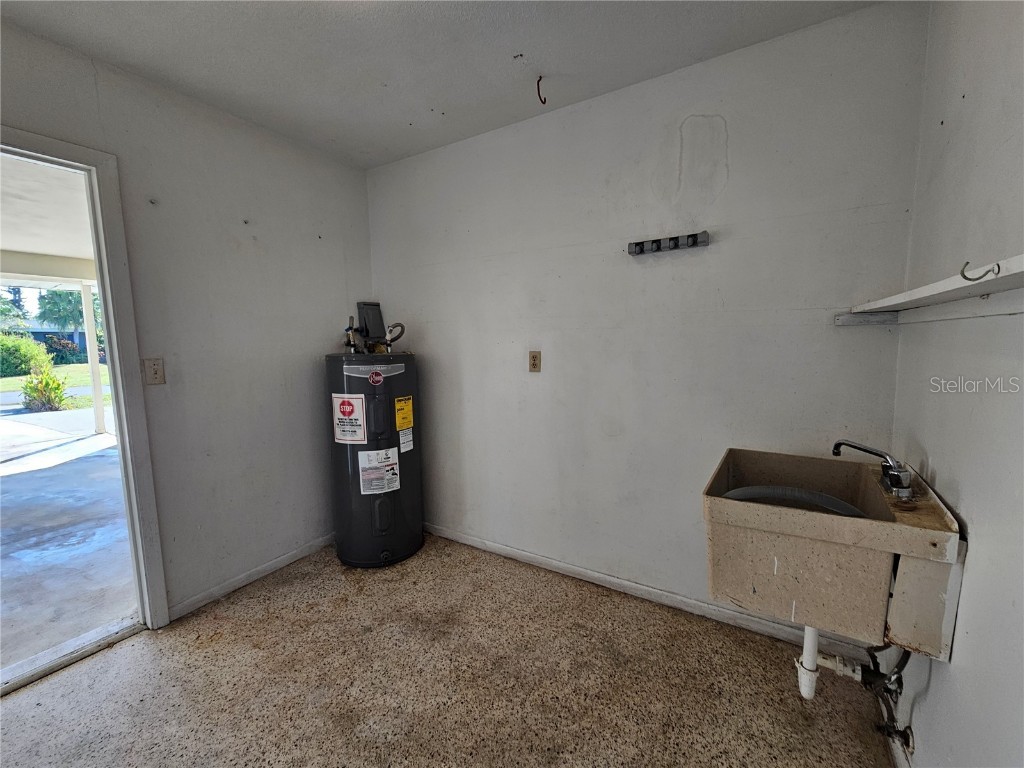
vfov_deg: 89.9
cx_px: 512
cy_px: 384
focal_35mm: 13
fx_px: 385
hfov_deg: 106.2
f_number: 2.2
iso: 64
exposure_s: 1/60
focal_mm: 2.2
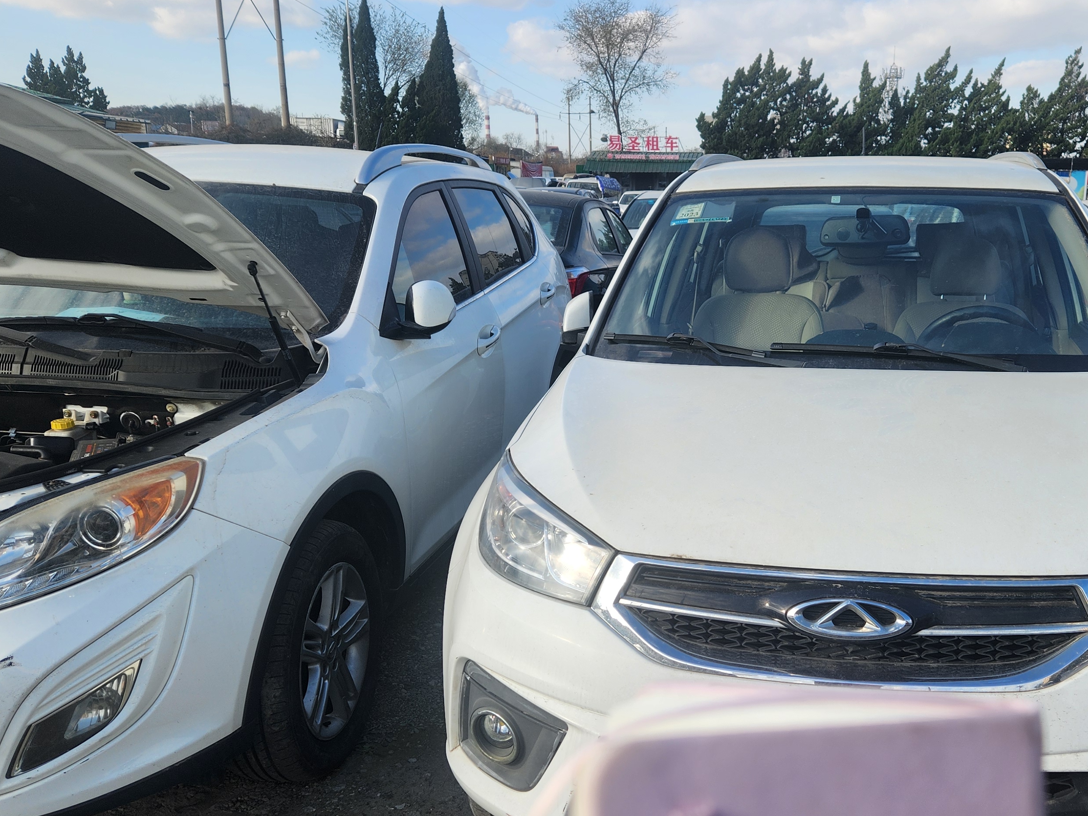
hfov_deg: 49.4
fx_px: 1163
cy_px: 458
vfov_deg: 38.6
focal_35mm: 37
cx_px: 709
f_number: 1.8
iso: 20
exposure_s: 1/784
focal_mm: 5.4
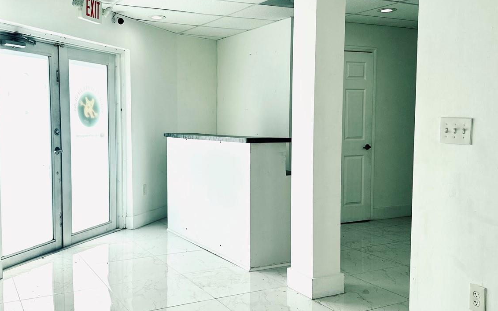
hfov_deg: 53.7
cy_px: 146
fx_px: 489
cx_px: 202
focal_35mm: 36
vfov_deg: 35.3
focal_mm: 6.86
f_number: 1.78
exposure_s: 1/1304
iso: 80
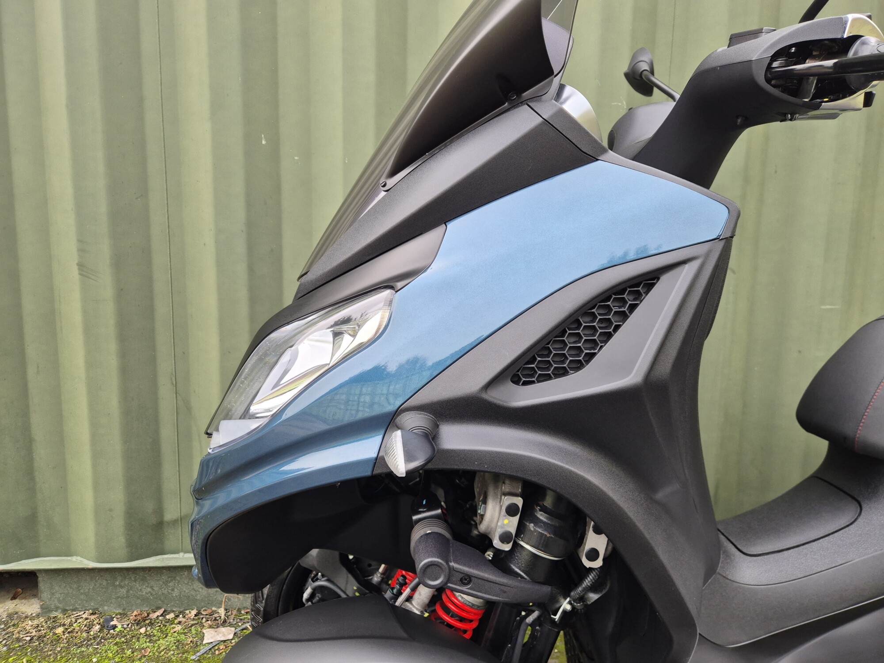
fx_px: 587
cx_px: 442
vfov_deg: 58.9
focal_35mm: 23
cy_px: 332
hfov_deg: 73.9
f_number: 1.8
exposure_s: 1/180
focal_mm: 5.4
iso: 160
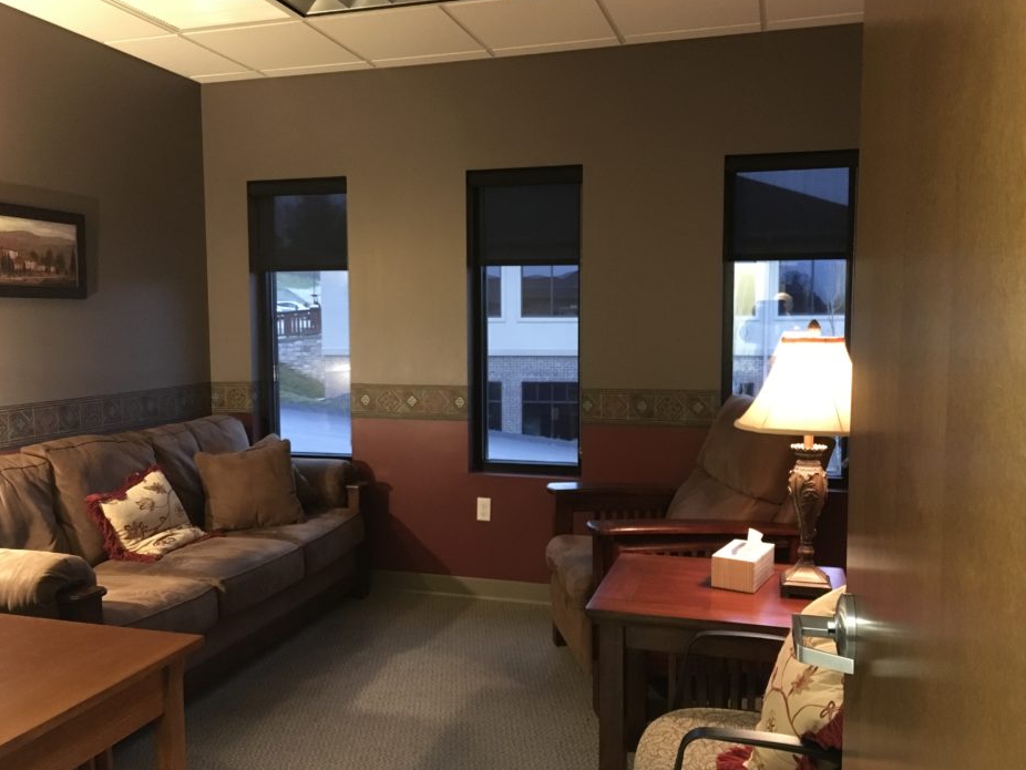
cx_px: 511
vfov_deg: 46.8
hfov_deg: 60.0
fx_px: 889
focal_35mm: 30
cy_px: 388
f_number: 2.2
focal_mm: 4.15
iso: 250
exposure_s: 1/15
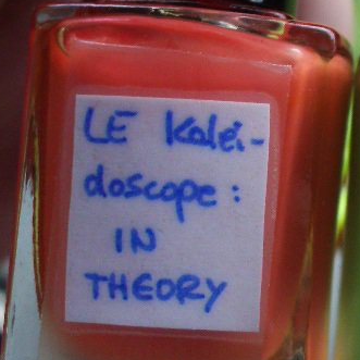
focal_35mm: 106
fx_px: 1247
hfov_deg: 16.2
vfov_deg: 16.4
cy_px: 232
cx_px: 313
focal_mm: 10.2
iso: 200
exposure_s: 1/50
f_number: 3.5
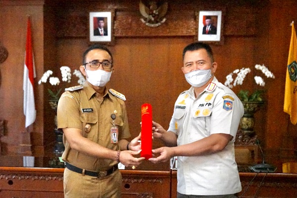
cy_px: 99
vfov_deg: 34.3
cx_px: 148
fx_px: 322
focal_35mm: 39
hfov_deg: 49.5
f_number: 4
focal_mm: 39
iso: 20000
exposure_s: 1/320
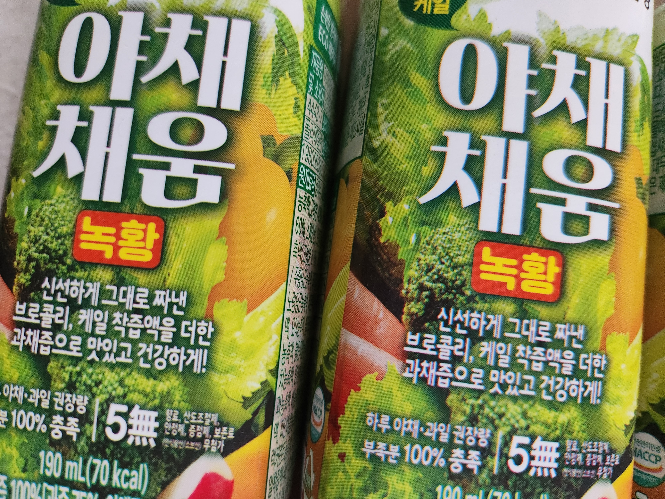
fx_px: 442
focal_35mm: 23
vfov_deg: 58.9
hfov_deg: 73.9
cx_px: 332
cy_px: 250
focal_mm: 5.4
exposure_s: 1/120
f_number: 1.8
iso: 800
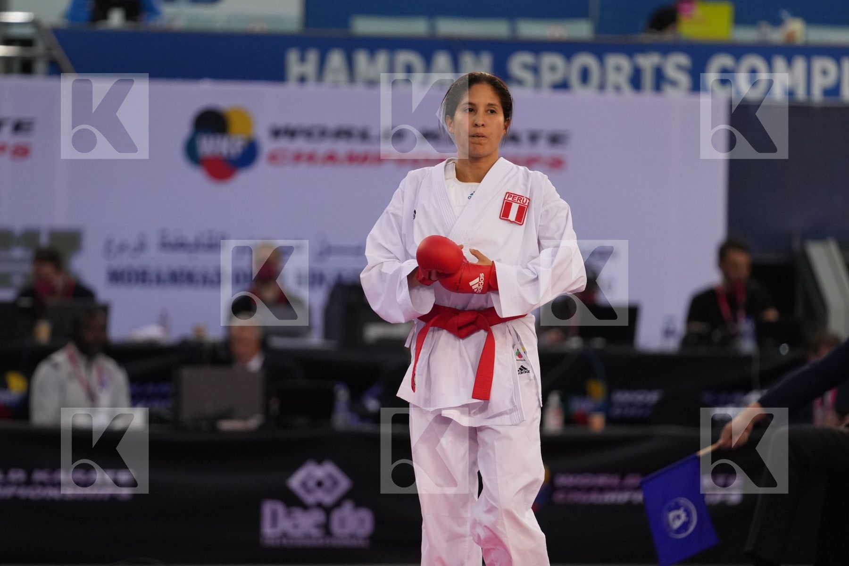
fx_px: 7074
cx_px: 424
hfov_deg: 6.9
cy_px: 283
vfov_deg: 4.6
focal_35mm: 300
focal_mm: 200
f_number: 2.8
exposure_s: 1/1000
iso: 2000
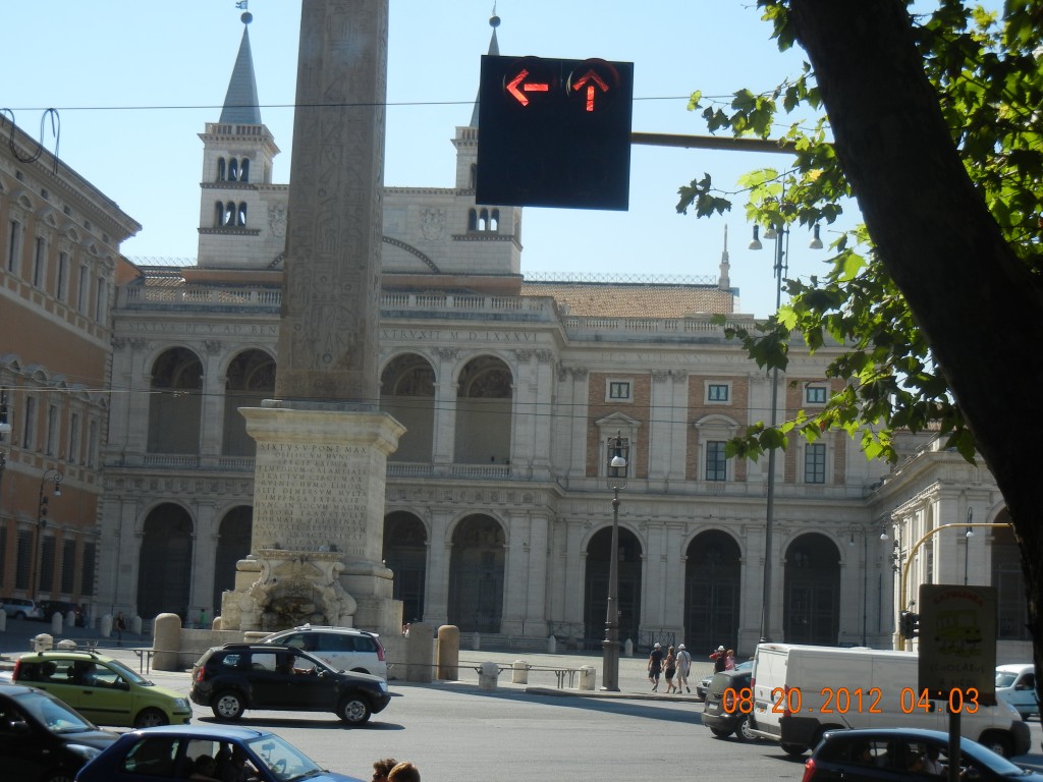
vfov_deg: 21.6
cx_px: 522
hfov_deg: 28.6
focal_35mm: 68
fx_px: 2049
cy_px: 391
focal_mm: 12.2
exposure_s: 1/722
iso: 160
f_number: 4.1
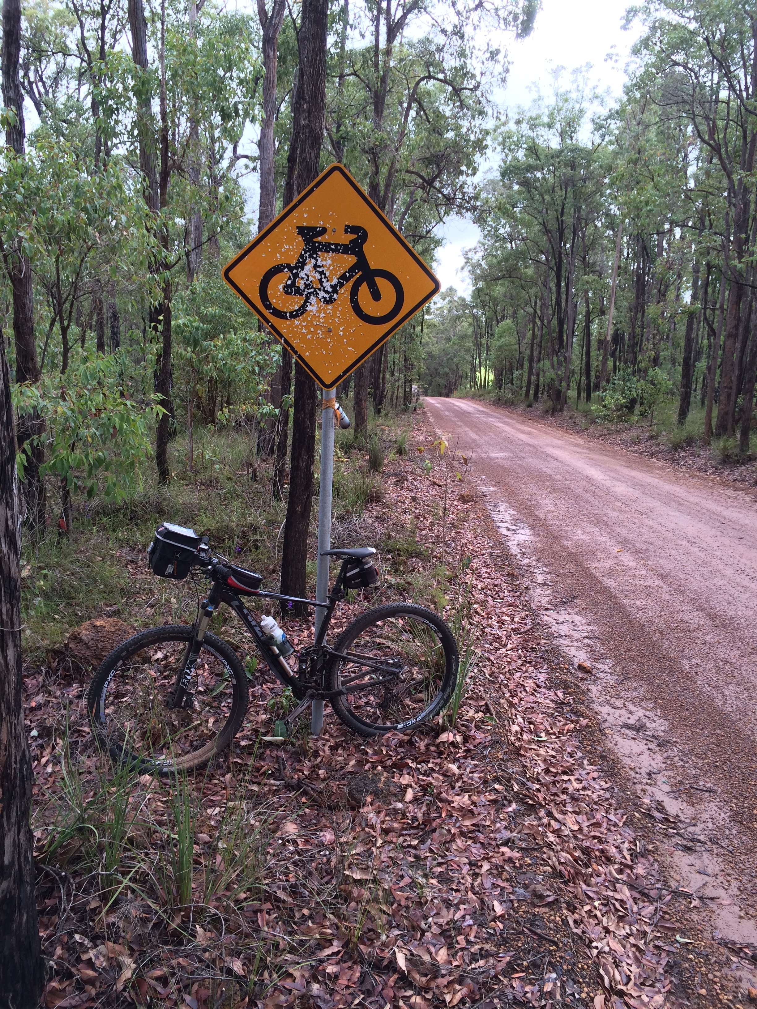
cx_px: 378
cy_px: 504
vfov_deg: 60.0
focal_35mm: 30
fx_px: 875
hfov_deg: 46.8
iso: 32
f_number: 2.2
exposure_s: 1/191
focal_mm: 4.12
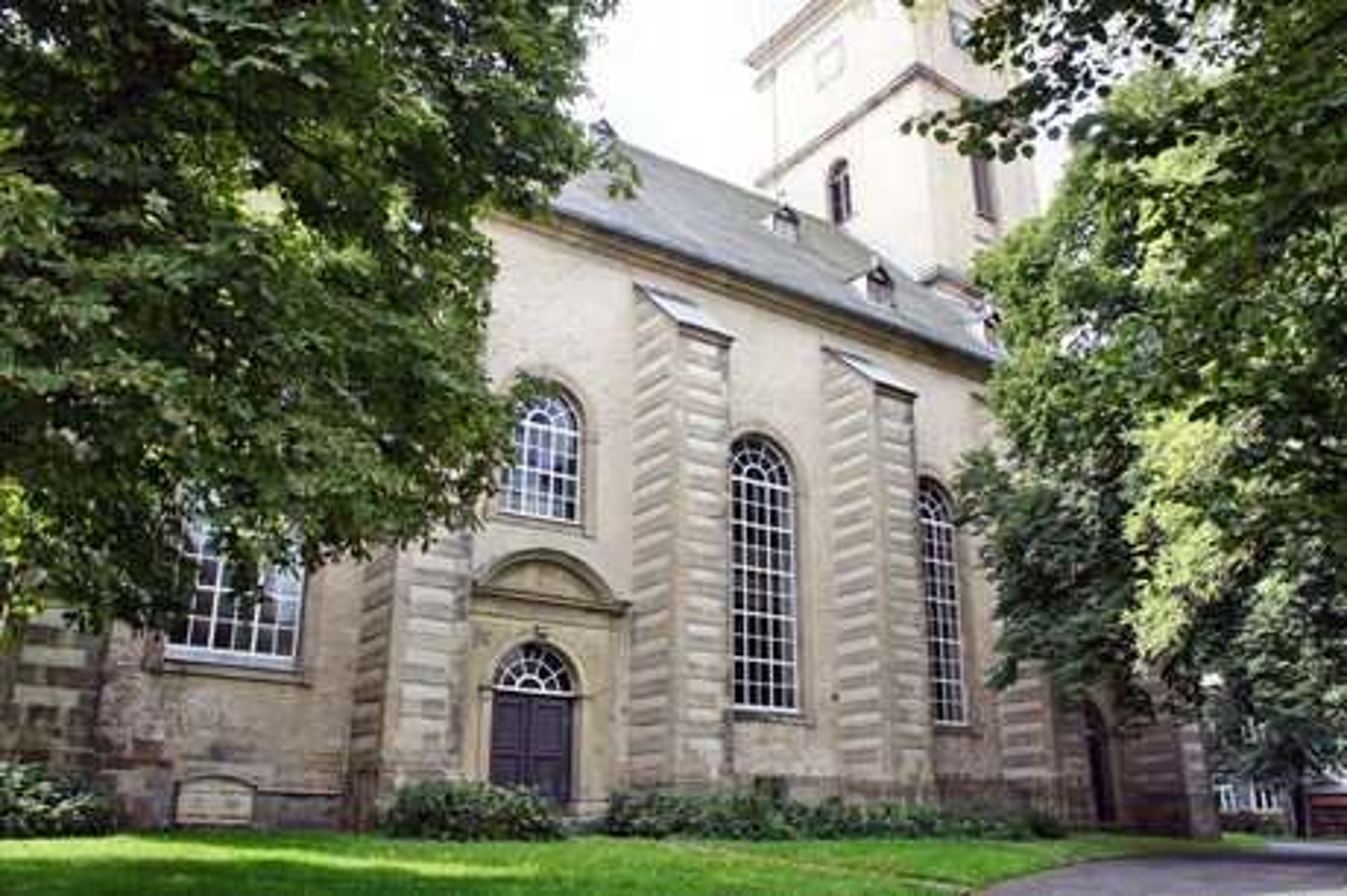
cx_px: 674
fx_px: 1066
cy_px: 448
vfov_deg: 45.6
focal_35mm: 28
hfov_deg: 64.6
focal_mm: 19
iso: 200
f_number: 6.3
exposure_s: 1/100
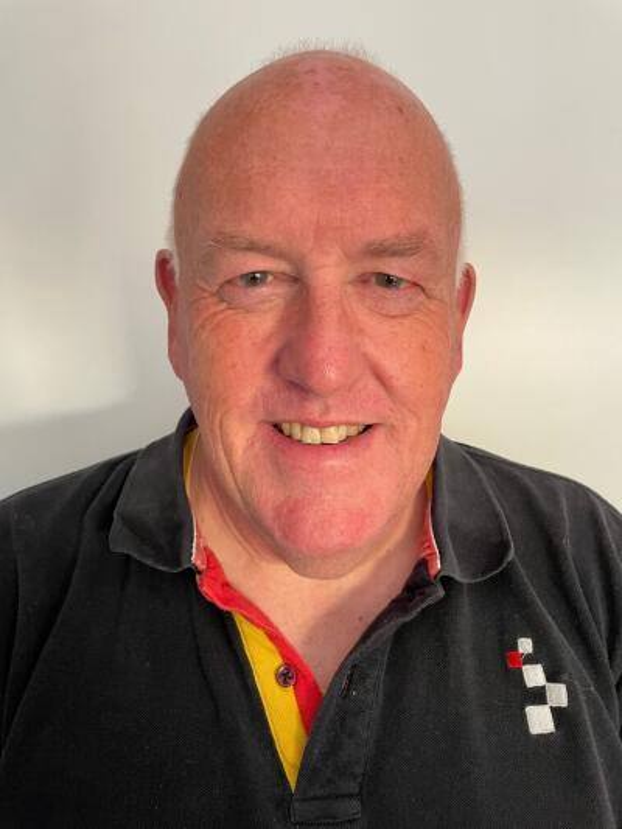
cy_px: 414
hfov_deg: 53.1
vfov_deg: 67.3
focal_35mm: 26
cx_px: 311
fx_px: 623
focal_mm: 4.2
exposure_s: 1/60
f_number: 1.6
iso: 250
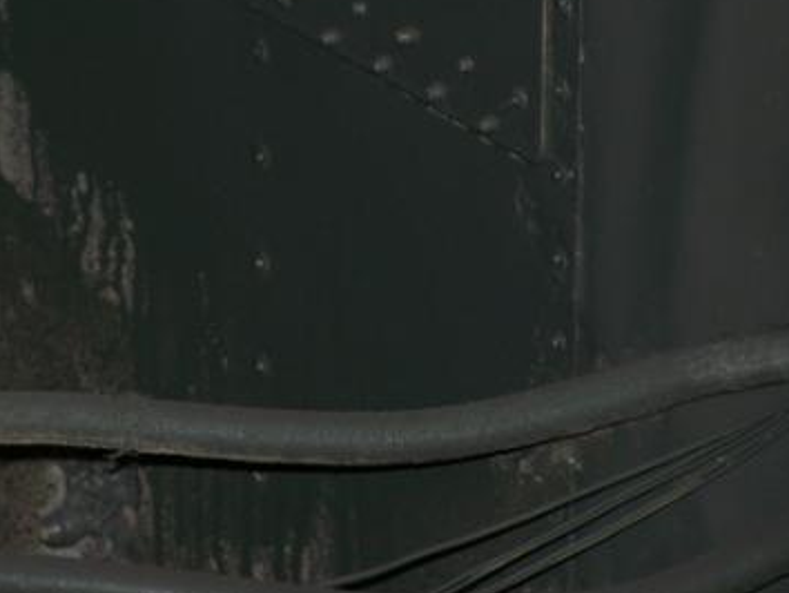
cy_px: 146
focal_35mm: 467
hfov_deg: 4.2
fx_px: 10652
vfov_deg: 3.2
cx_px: 138
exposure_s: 1/200
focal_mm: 42.8
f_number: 3.3
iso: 80
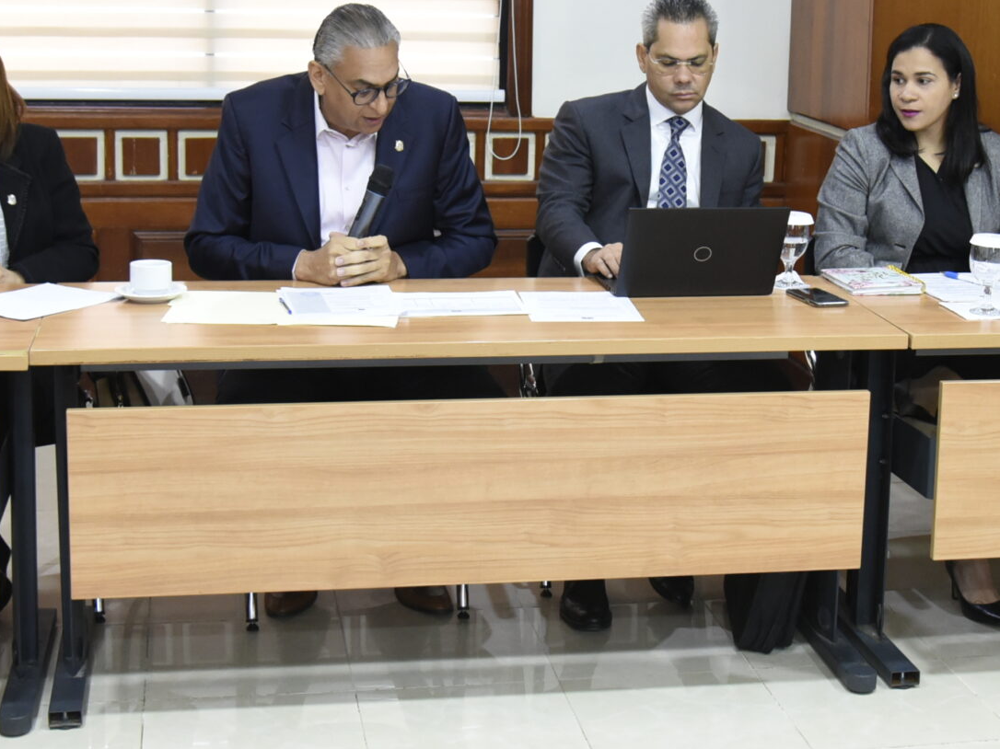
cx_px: 580
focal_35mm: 68
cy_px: 188
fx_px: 1964
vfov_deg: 21.4
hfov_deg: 28.5
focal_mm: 30
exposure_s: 1/80
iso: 2500
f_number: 4
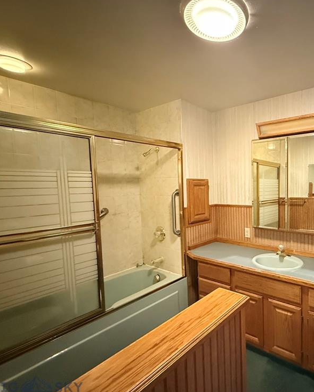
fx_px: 221
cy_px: 200
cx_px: 255
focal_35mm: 19
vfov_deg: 83.3
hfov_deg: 64.1
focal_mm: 2.22
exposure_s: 1/40
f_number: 2.2
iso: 1250
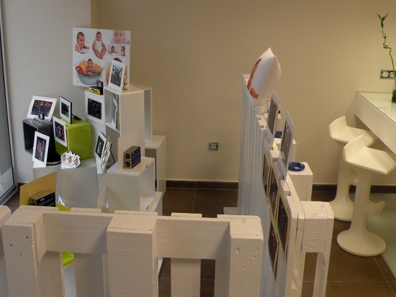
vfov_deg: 35.0
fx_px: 469
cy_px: 116
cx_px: 222
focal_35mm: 41
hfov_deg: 45.7
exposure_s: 1/59.7
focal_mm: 4.7
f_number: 2.8
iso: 108
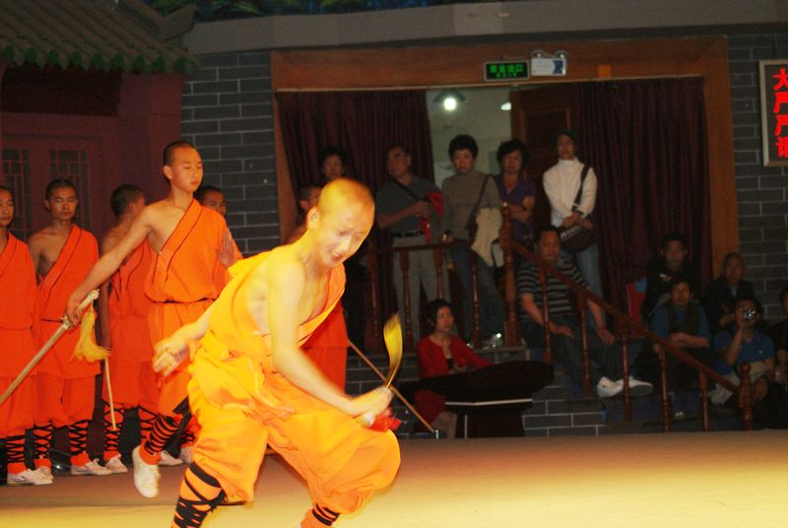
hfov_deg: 18.2
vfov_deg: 12.2
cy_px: 264
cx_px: 394
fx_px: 2466
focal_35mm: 112
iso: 400
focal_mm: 75
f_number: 4.5
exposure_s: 1/125
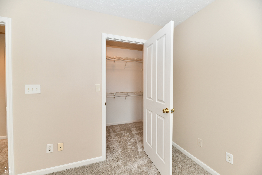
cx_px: 131
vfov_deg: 81.2
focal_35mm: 14
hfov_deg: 104.3
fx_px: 102
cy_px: 88
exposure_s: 1/80
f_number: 6.3
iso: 640
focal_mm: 14
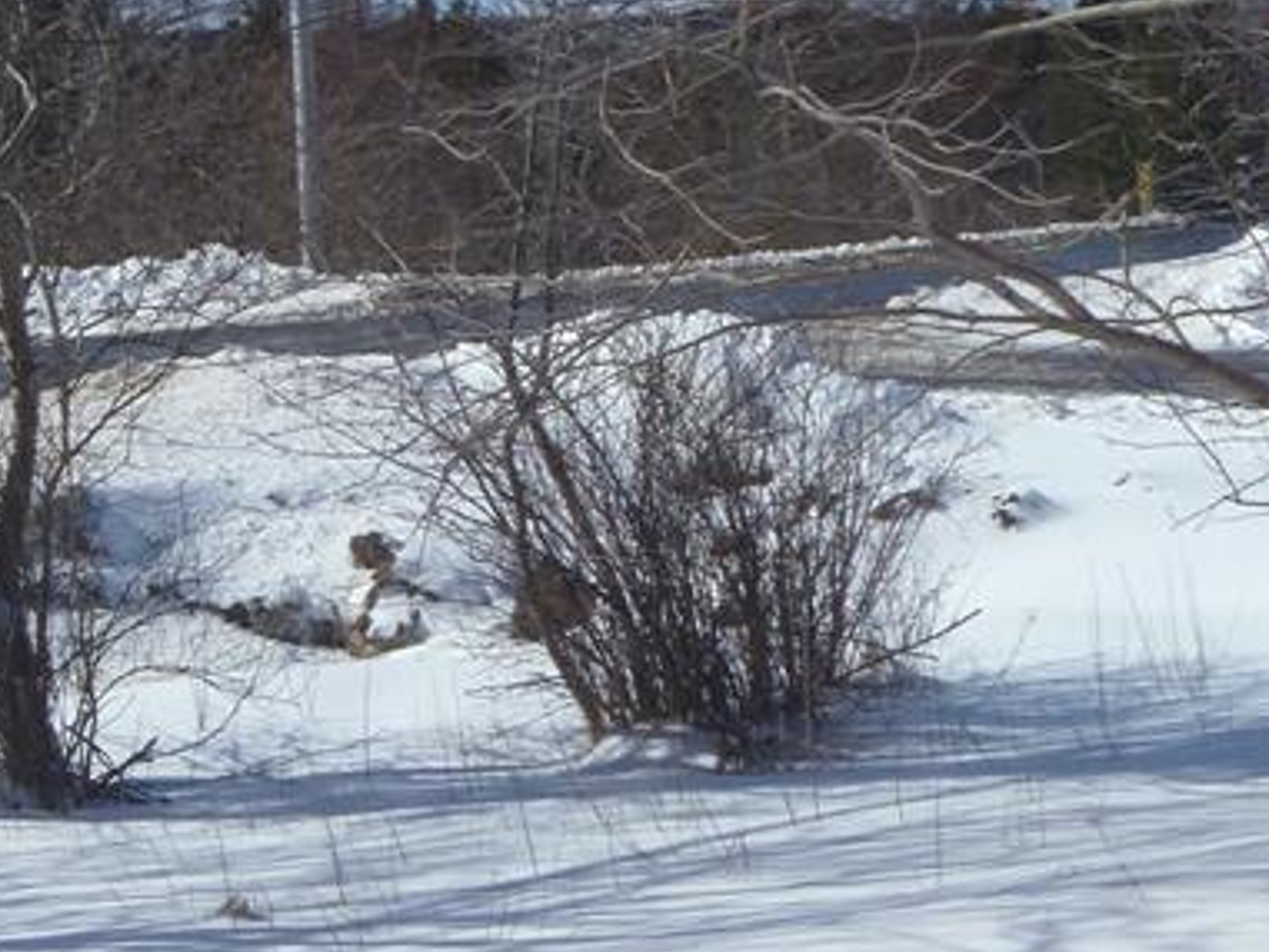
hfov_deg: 20.1
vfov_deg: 15.7
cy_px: 456
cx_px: -73
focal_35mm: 94
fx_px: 3447
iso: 80
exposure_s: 1/500
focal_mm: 6.3
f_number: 5.6
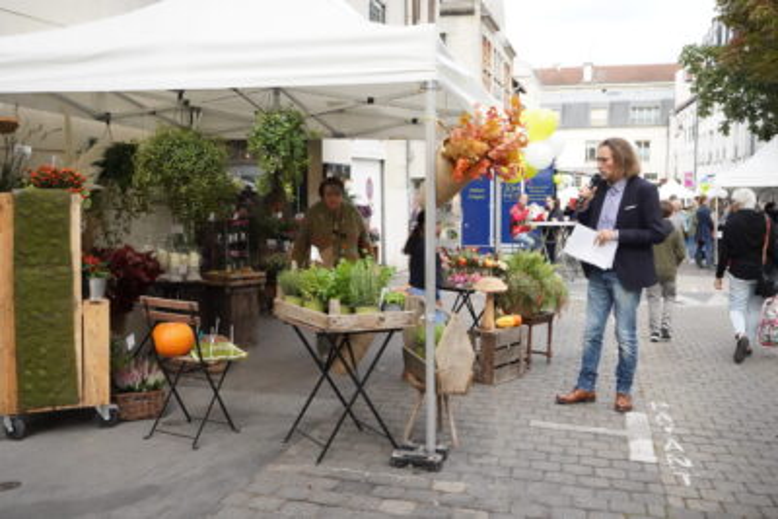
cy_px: 260
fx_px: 757
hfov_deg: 54.4
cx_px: 389
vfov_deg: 37.9
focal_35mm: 35
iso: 16000
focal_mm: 35
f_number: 5.6
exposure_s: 1/8000
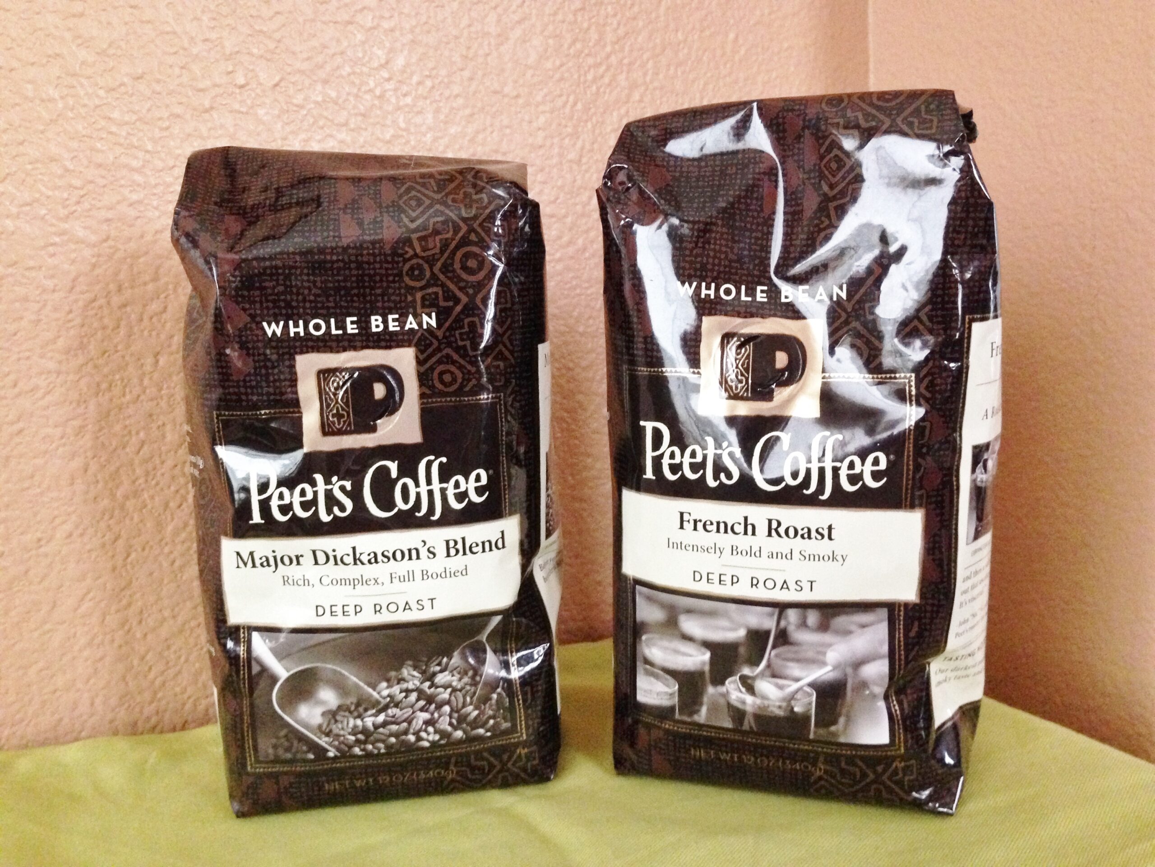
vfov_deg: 42.9
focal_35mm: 33
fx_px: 1101
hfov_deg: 55.4
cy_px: 434
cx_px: 578
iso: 500
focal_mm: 4.12
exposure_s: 1/15
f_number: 2.4
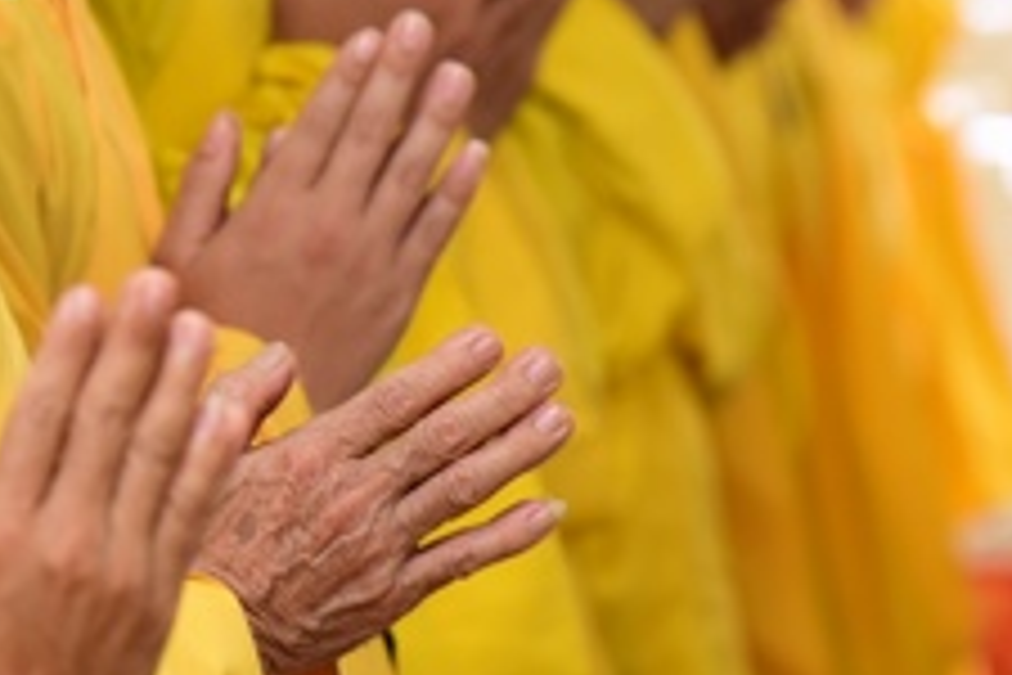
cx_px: 409
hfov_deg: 5.9
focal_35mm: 347
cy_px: -65
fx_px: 9754
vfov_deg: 4.0
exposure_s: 1/60
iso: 1000
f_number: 4.5
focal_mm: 120
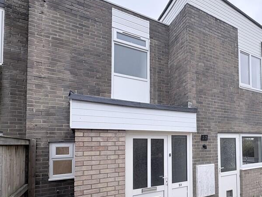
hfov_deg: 66.2
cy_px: 137
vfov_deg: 55.2
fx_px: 182
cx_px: 203
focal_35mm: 24
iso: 64
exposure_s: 1/416
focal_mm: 2.22
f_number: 2.2
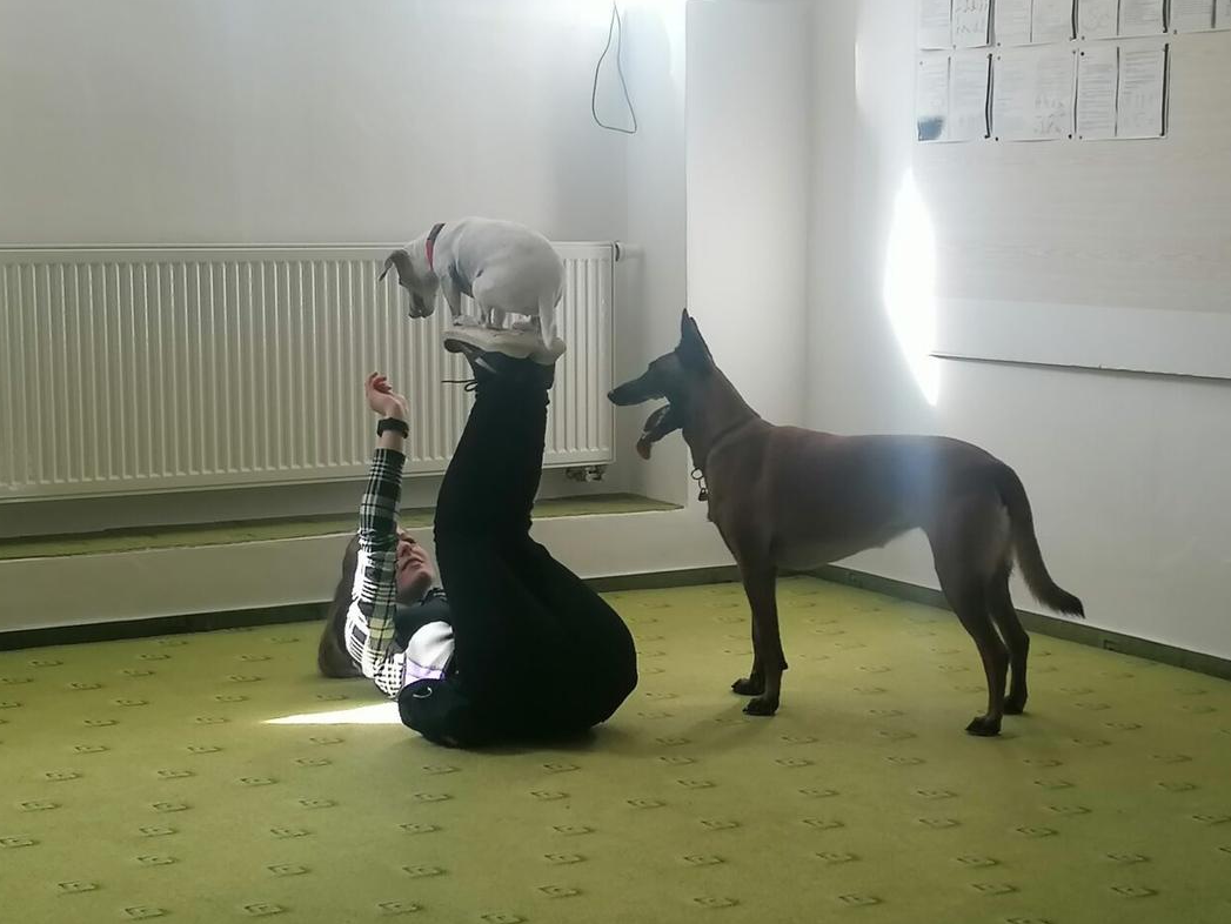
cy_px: 510
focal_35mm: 69
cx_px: 718
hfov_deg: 28.1
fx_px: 2455
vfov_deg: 21.3
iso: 64
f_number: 1.8
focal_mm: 4.75
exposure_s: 1/50
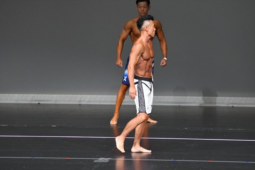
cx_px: 128
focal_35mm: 345
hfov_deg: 6.0
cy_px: 85
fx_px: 2443
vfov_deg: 4.0
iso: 5000
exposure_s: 1/400
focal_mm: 230
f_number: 5.6
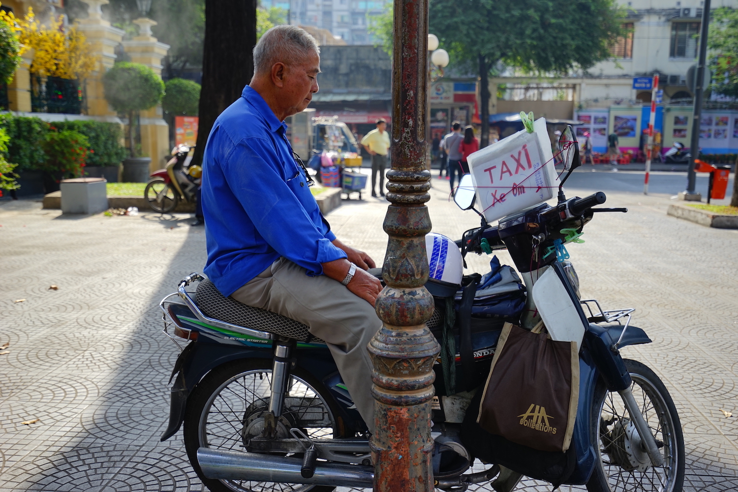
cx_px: 369
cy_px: 246
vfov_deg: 37.9
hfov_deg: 54.4
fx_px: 717
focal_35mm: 35
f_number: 4
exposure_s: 1/250
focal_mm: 35
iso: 64
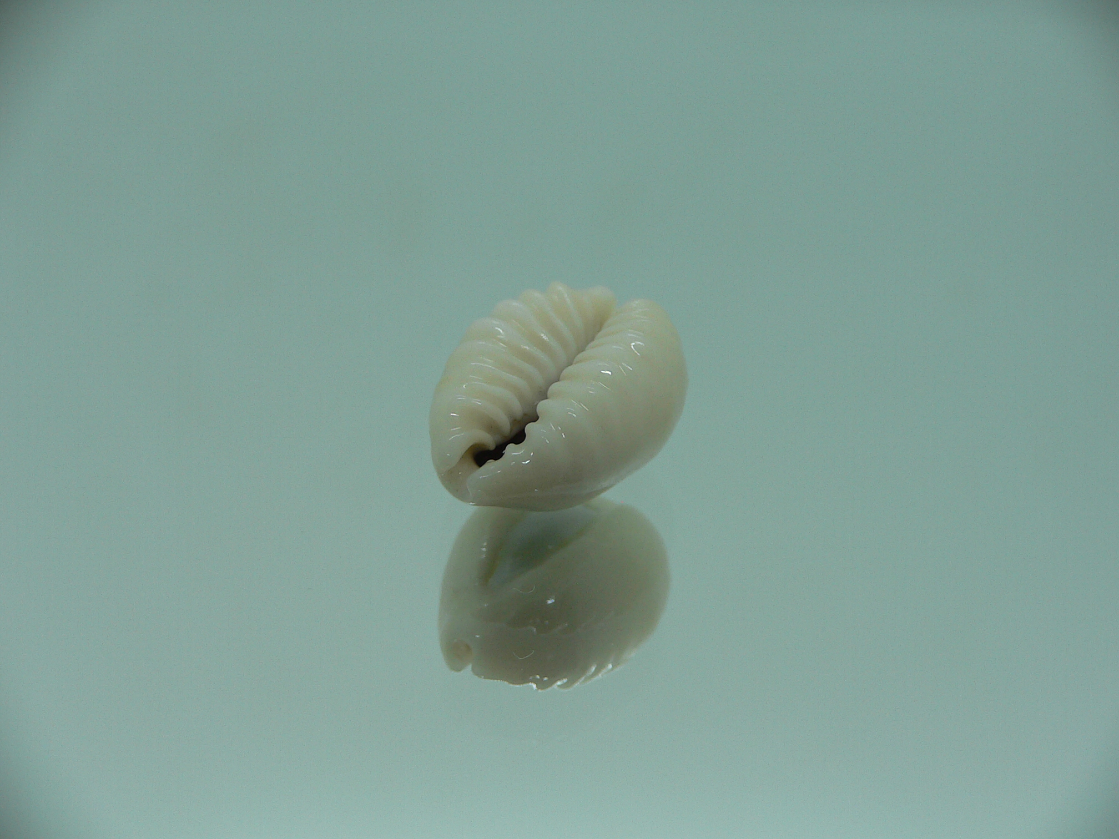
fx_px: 1131
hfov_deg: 52.6
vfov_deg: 40.7
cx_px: 560
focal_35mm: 35
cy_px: 420
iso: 80
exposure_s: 1/80
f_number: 2.8
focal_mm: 4.6
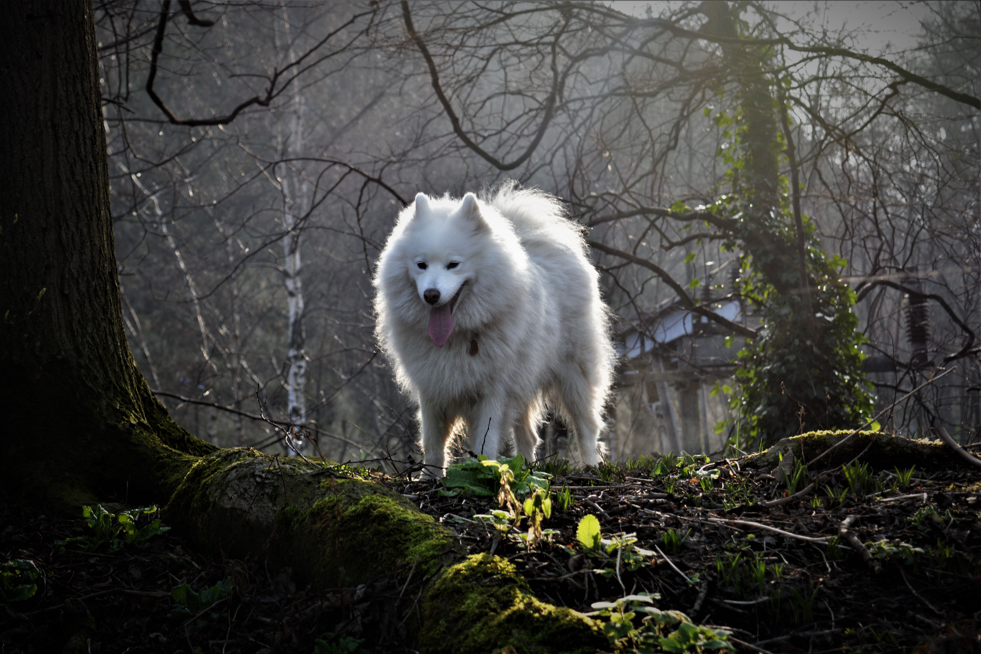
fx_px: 2248
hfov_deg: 24.6
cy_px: 327
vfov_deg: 16.6
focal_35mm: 82
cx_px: 490
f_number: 5.6
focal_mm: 55
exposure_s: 1/125
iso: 220
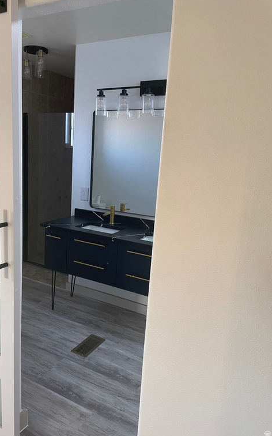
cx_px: 107
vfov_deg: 66.5
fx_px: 332
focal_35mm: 28
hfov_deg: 44.3
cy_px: 218
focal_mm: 4.2
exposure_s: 1/60
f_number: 1.6
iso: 80
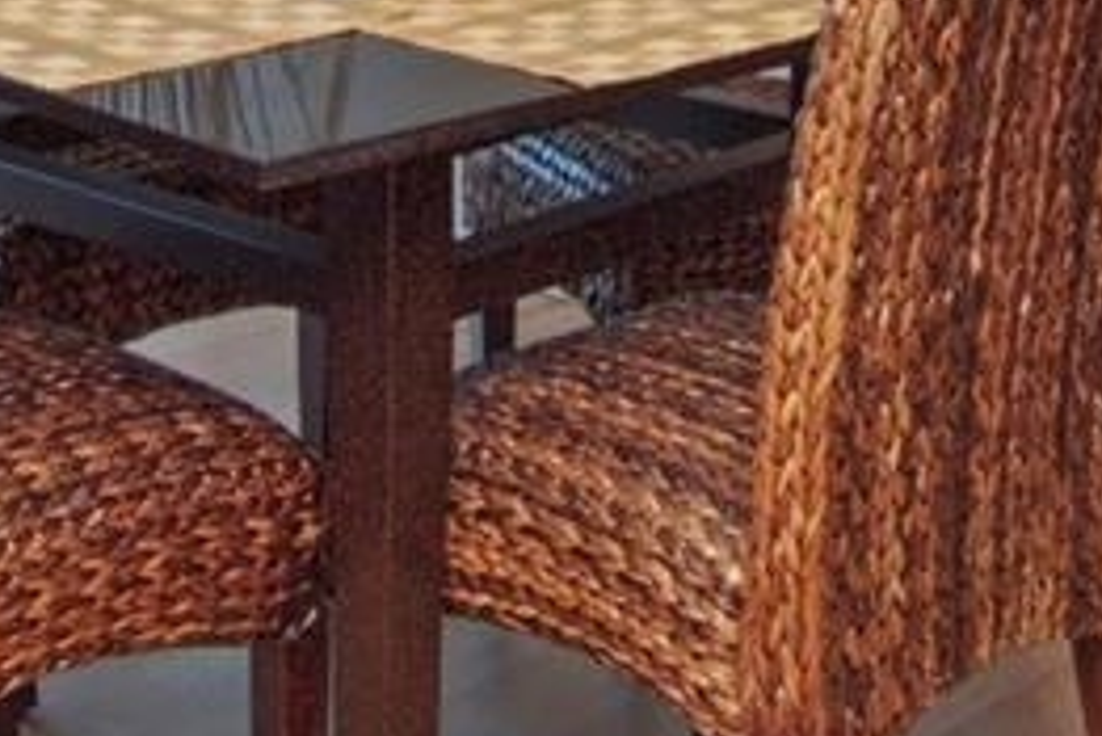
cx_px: 381
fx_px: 2726
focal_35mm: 89
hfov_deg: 22.8
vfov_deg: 14.0
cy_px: -515
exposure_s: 1/40
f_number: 6.3
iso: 250
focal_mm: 11
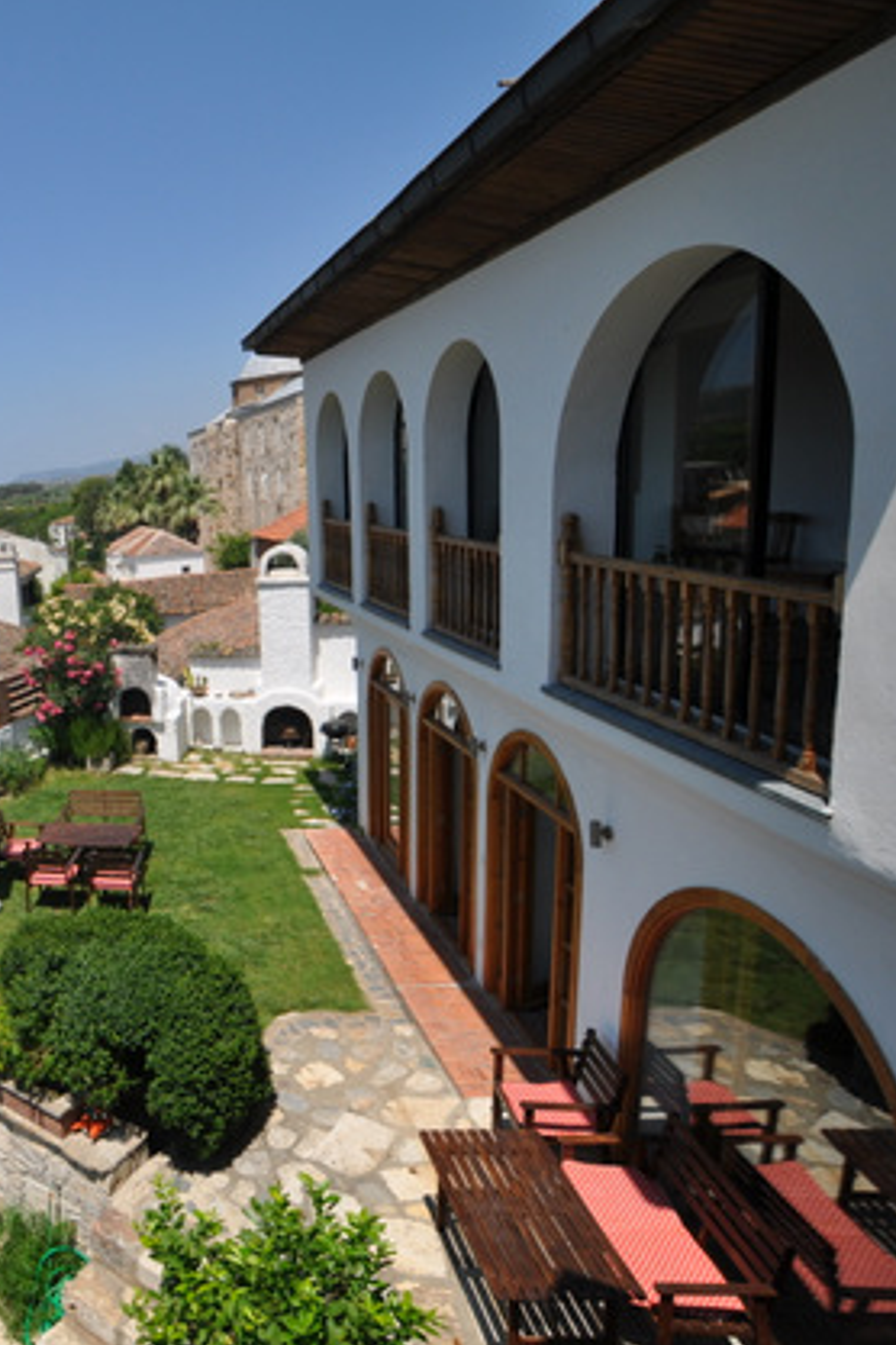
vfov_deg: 76.1
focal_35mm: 23
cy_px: 669
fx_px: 859
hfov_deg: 44.5
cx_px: -48
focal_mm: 10
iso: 200
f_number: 10
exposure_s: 1/400
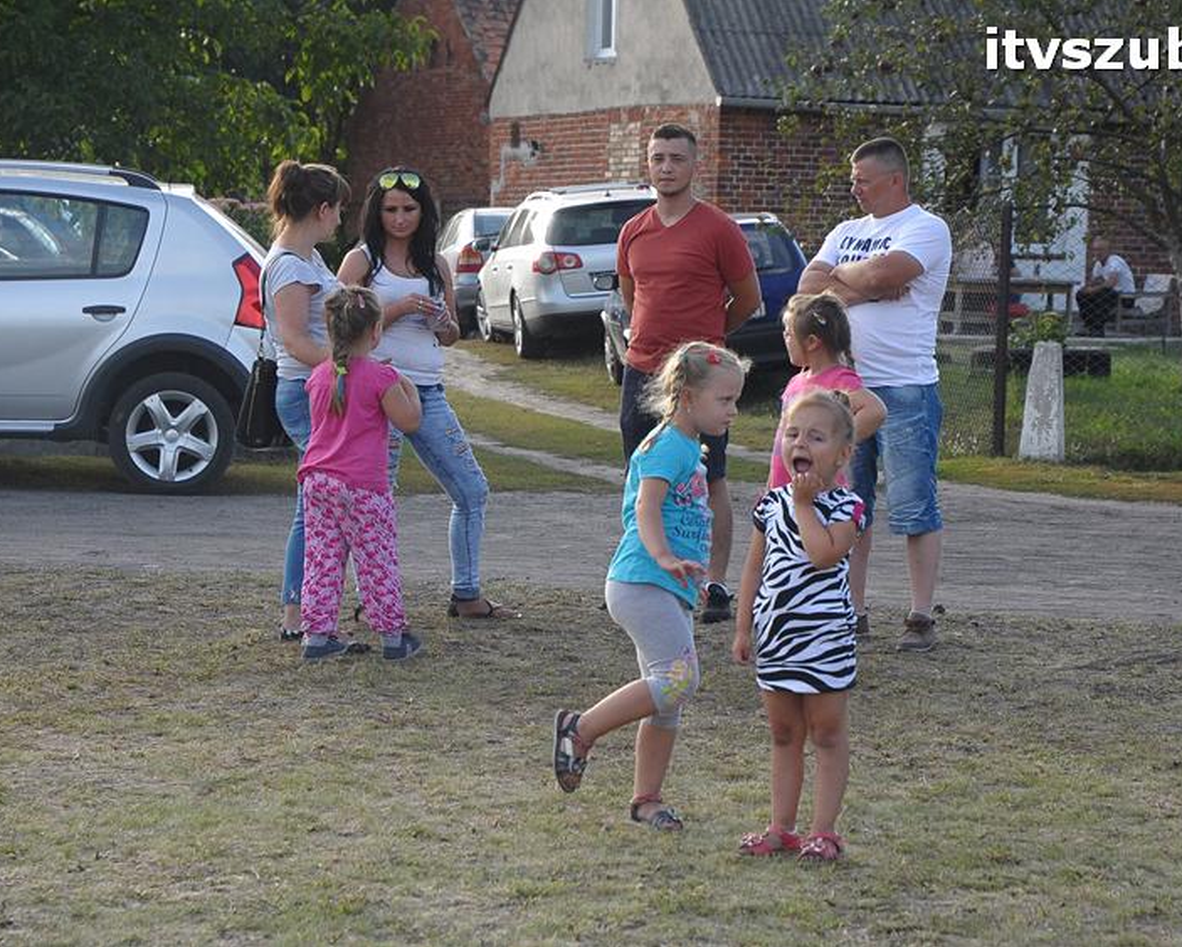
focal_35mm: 119
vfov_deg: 13.0
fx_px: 4165
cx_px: 649
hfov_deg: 16.2
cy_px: 474
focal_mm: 70
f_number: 7.1
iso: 800
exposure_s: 1/800
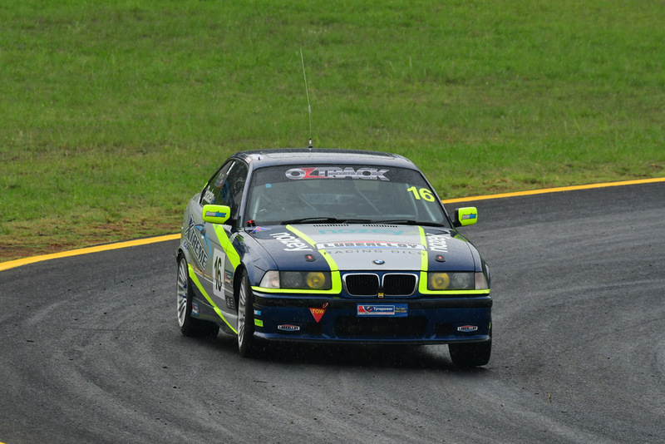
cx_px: 332
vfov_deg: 2.3
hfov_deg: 3.4
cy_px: 222
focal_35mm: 600
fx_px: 11087
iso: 1000
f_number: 11
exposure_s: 1/640
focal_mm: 400
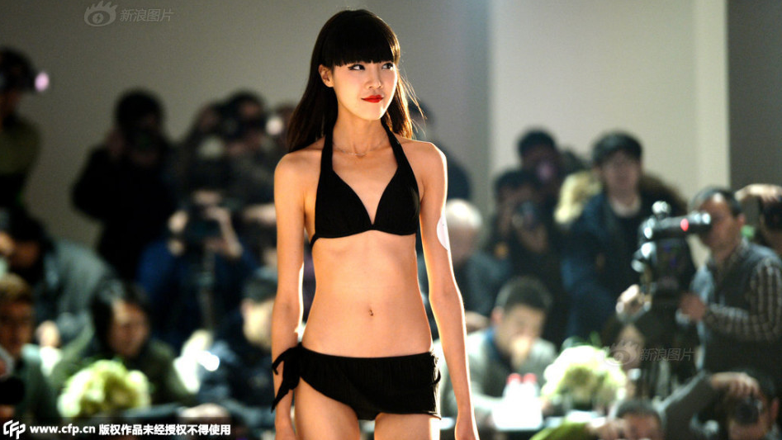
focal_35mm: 210
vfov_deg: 5.8
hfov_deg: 10.3
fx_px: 4355
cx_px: 391
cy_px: 180
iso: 1600
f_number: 2.8
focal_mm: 200
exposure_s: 1/200
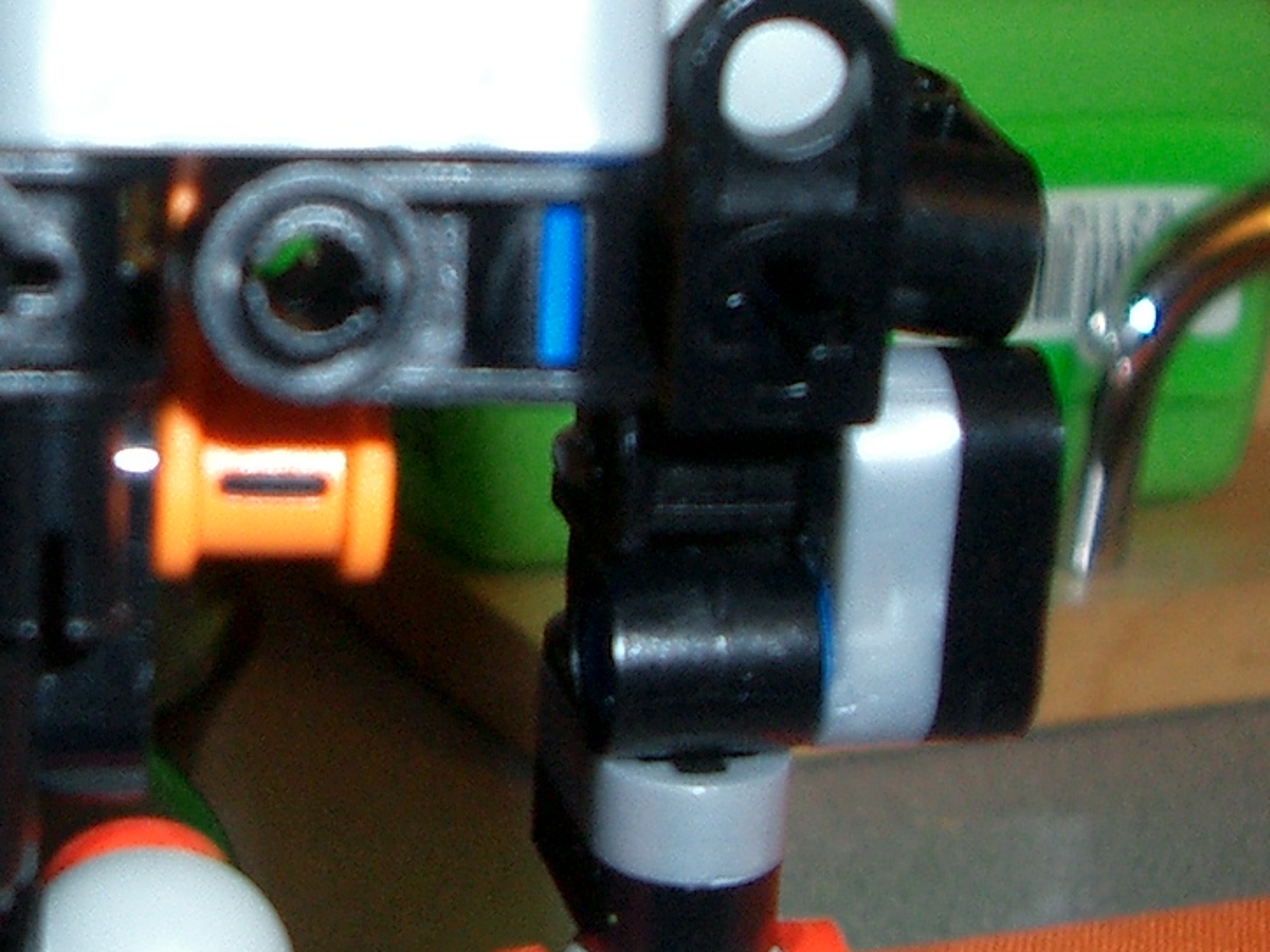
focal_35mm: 99
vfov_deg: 14.9
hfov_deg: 19.1
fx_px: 3632
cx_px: -98
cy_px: 317
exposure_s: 1/40
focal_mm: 5.8
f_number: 2.6
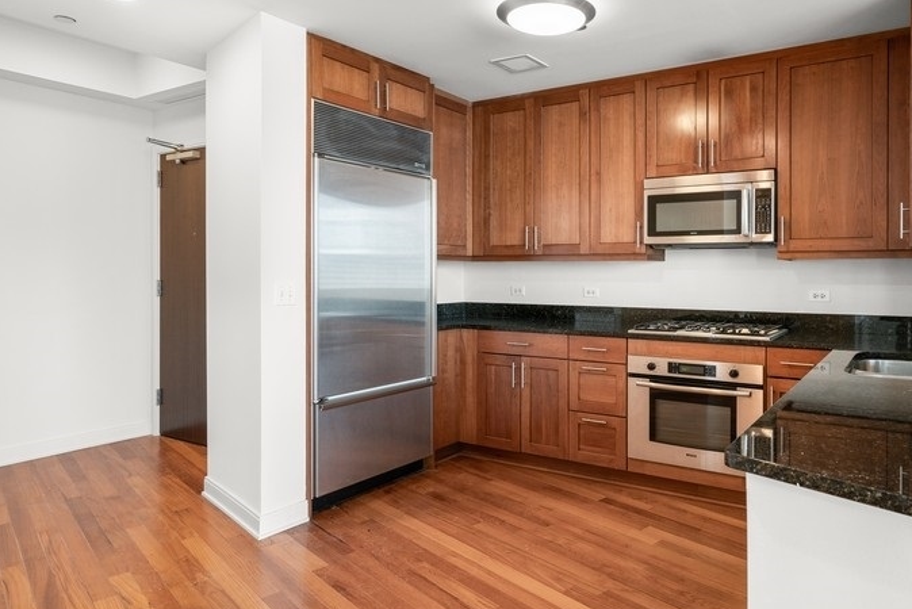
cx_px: 549
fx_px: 608
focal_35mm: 24
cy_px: 272
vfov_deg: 53.1
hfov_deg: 72.9
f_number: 7.1
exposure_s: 1/13
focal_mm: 18
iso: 320
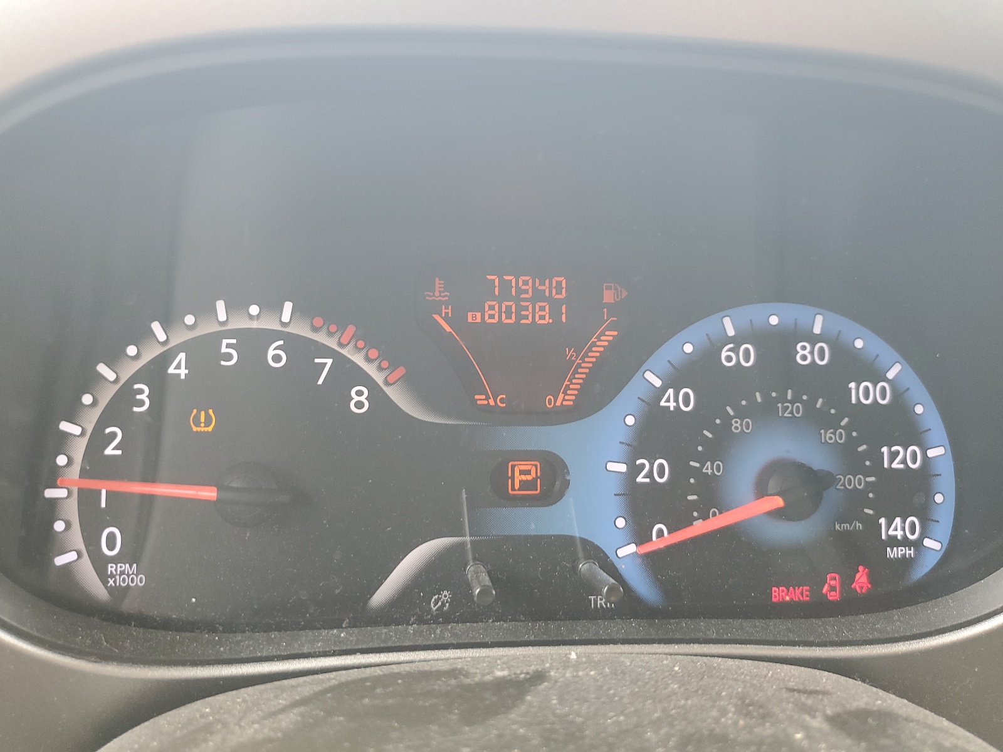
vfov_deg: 53.1
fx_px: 753
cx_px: 502
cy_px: 376
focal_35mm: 26
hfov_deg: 67.3
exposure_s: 1/60.2
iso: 70
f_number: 1.5
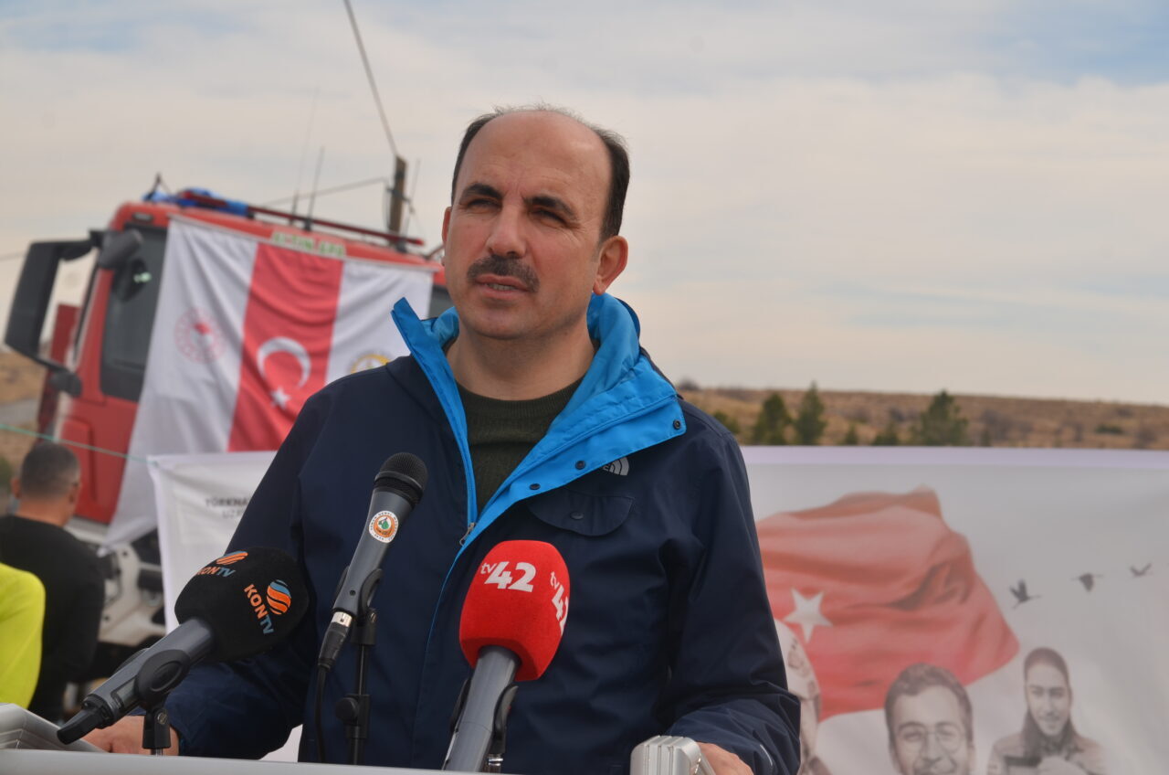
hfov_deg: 19.5
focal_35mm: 105
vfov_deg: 13.0
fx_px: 3403
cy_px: 388
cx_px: 584
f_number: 8
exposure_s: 1/250
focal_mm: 70
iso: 100
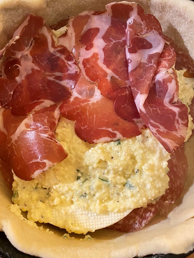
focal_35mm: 33
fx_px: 247
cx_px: 98
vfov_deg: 55.4
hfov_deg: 42.9
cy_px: 127
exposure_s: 1/50
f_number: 1.8
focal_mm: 4.25
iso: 500
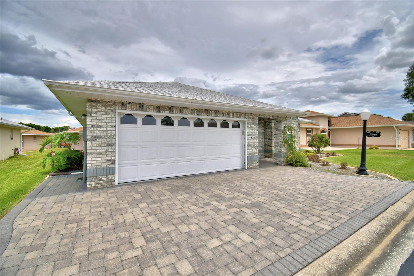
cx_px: 207
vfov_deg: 77.3
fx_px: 172
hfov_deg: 100.4
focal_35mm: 15
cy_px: 138
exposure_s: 1/2000
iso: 100
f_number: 4.5
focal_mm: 10
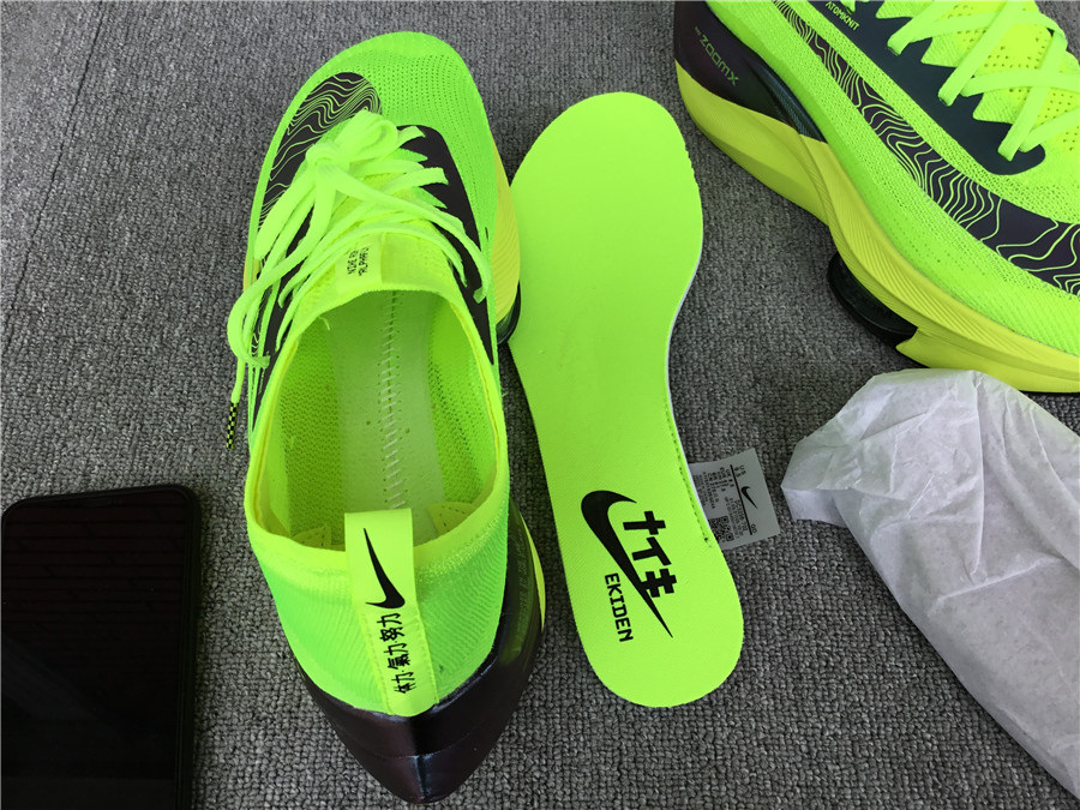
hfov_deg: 58.4
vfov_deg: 45.4
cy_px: 405
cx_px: 540
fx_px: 967
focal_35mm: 31
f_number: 2.4
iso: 25
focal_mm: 3.3
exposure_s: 1/622
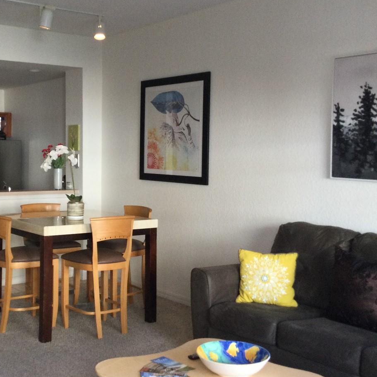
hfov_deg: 34.9
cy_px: 158
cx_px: 119
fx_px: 591
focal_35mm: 48
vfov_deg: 35.3
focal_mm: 3.3
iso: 32
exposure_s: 1/30
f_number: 2.4
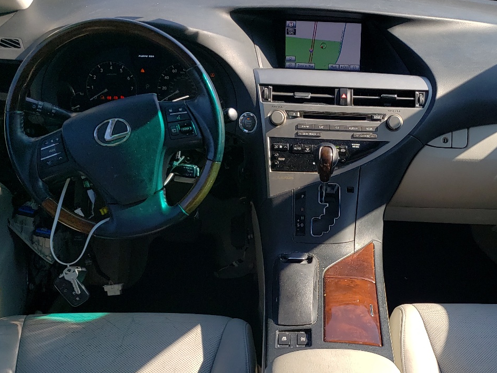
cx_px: 326
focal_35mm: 44
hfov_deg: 42.4
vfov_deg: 32.2
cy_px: 288
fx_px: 632
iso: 50
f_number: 1.5
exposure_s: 1/909
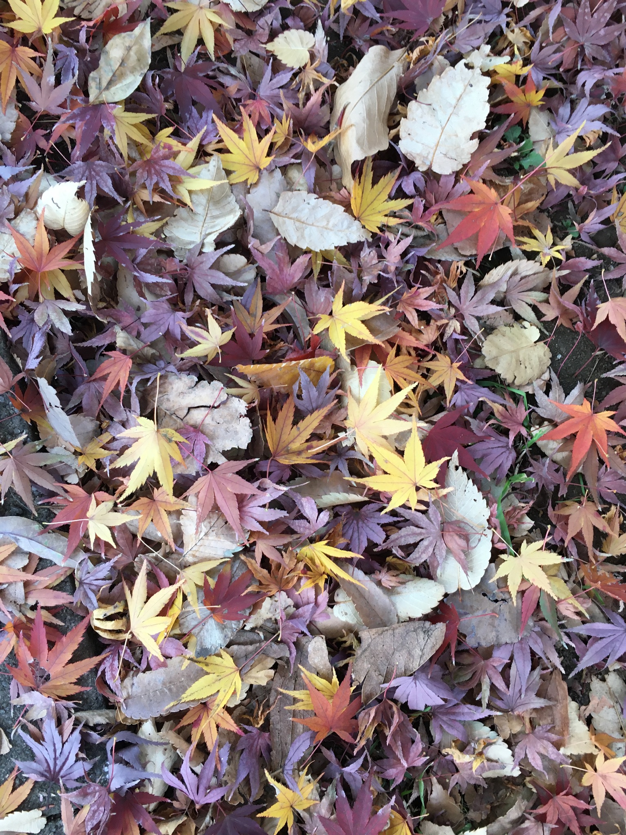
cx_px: 313
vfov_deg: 61.7
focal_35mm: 29
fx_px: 699
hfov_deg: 48.2
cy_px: 418
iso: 25
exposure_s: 1/30
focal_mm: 4.15
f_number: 2.2
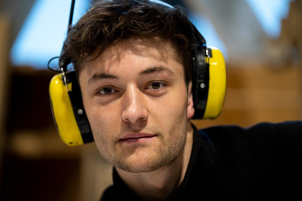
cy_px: 100
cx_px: 151
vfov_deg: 7.2
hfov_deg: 10.8
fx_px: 1593
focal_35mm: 190
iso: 1250
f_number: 2.8
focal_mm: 190
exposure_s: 1/125
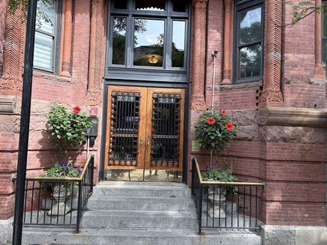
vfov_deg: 53.0
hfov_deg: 67.3
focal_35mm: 26
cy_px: 122
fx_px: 246
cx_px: 164
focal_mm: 5.96
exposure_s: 1/277
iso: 40
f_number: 1.6
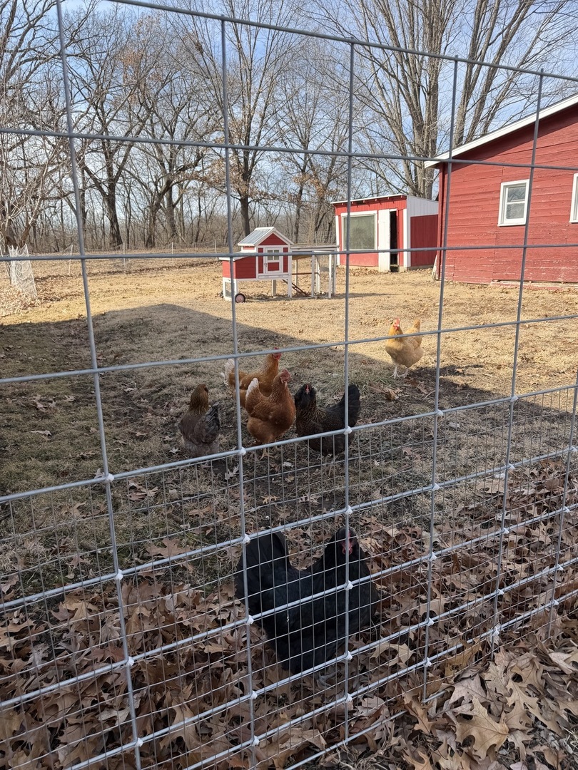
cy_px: 385
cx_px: 289
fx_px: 534
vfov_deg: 71.6
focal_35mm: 24
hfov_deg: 56.8
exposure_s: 1/1522
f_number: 1.78
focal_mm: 6.76
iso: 80
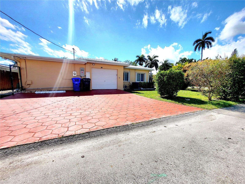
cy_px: 92
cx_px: 122
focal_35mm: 13
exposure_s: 1/2000
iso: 32
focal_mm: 1.74
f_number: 2.2
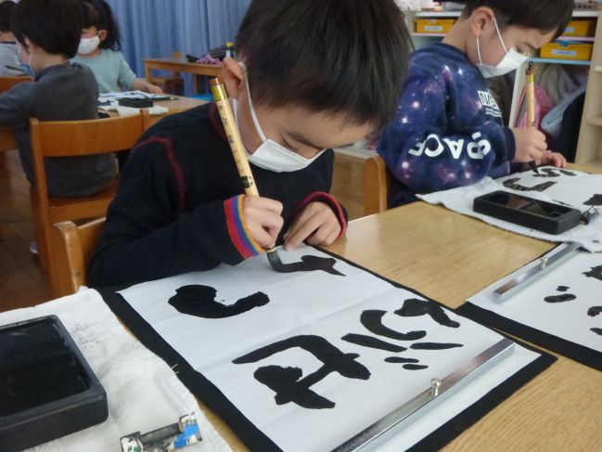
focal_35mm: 32
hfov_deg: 56.8
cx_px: 301
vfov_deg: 44.2
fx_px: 557
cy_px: 226
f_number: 3.4
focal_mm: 5.6
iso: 800
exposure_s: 1/125
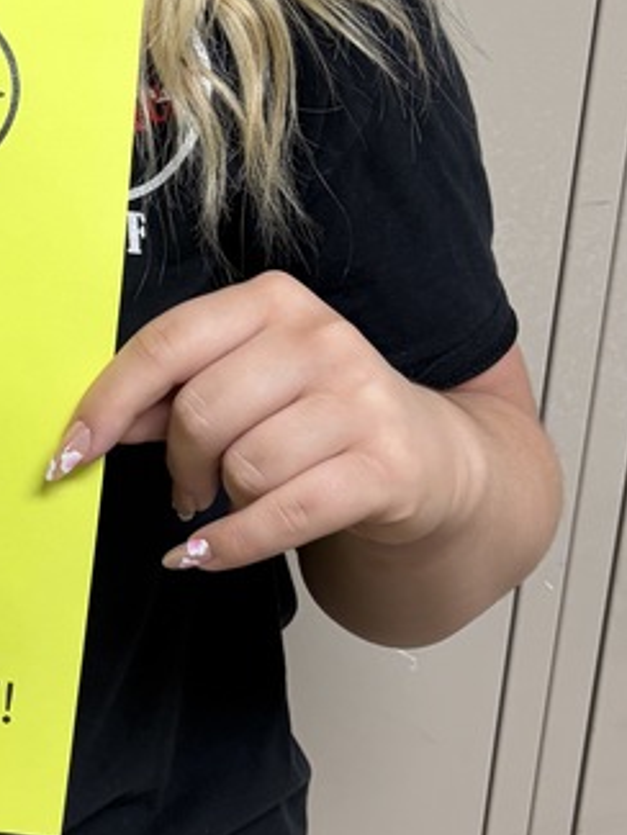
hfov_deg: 17.0
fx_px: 1979
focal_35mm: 82
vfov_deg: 23.3
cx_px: -164
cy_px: 110
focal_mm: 5.96
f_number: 1.6
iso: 64
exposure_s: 1/60
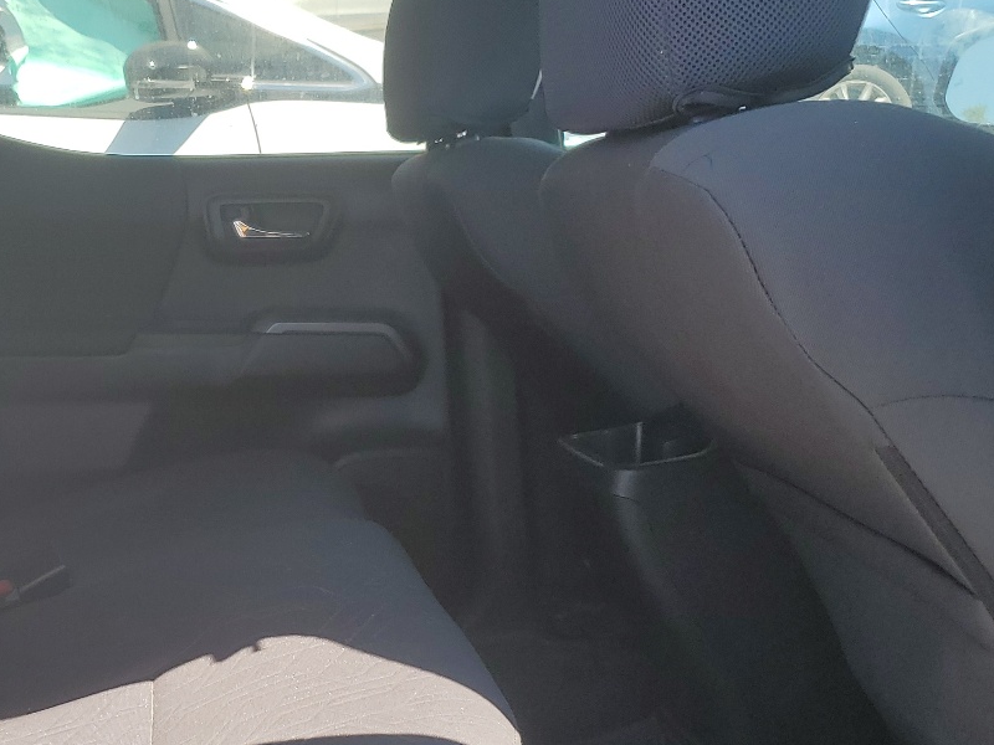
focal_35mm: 52
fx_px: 1493
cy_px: 478
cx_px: 183
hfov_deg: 35.5
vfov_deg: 27.9
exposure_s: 1/588
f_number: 1.5
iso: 50
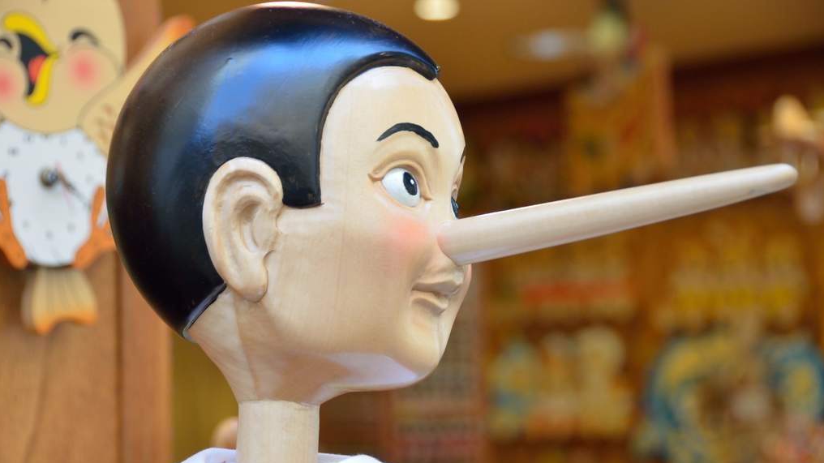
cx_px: 412
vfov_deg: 10.2
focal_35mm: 119
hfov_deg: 18.1
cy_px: 248
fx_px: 2589
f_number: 5
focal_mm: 75
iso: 1250
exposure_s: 1/125
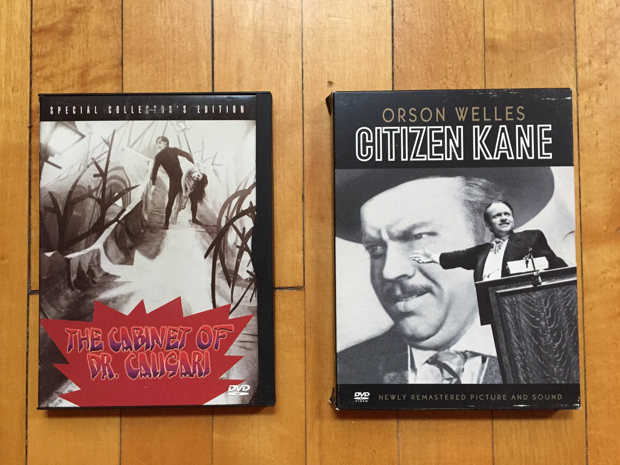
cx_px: 310
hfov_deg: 61.7
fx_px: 519
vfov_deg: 48.2
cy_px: 232
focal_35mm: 29
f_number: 2.2
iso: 160
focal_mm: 4.15
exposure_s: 1/30
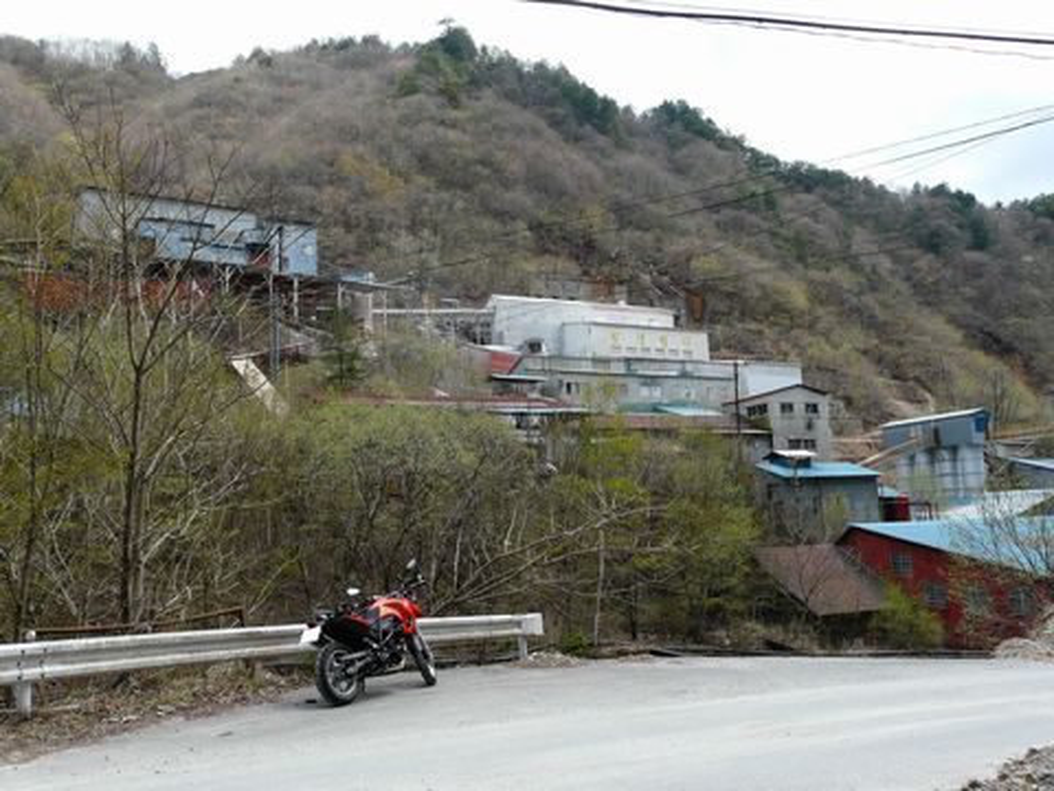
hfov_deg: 63.4
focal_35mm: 28
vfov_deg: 49.7
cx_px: 527
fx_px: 853
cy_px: 396
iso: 100
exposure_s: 1/200
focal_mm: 4.6
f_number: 5
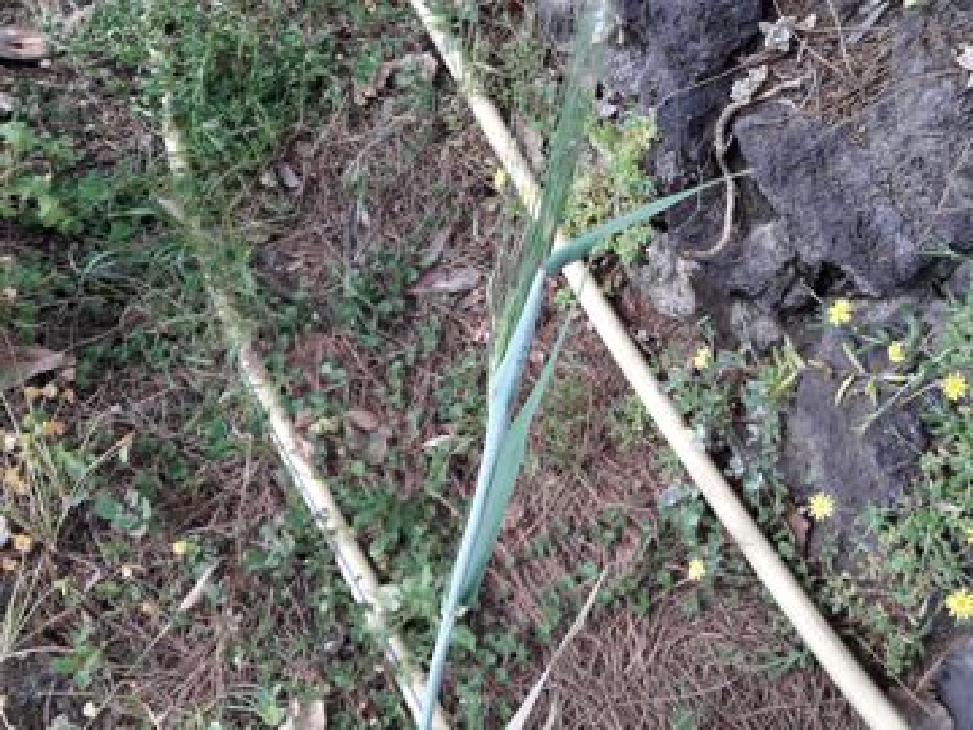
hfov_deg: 63.4
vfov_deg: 49.7
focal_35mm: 28
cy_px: 365
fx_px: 787
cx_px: 486
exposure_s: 1/170
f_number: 1.9
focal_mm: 3.7
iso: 40
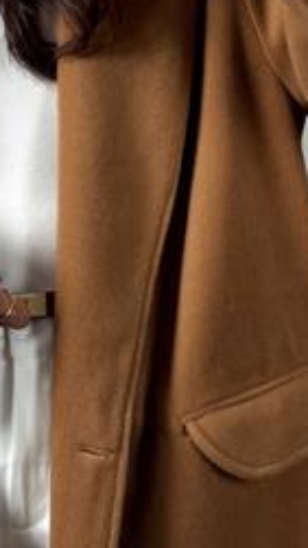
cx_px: 82
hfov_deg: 12.3
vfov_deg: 21.6
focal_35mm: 98
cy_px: 124
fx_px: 1424
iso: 100
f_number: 1.78
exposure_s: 1/121
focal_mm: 6.76
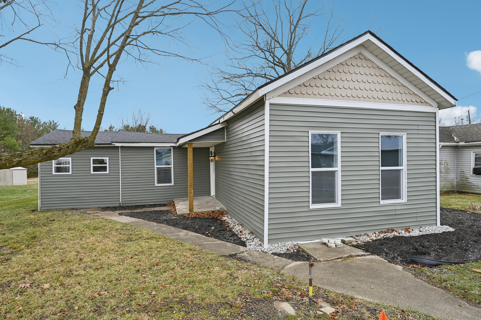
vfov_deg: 63.1
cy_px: 160
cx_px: 240
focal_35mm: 20
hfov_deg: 85.5
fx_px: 260
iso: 400
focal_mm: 19.5
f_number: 4
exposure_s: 1/750
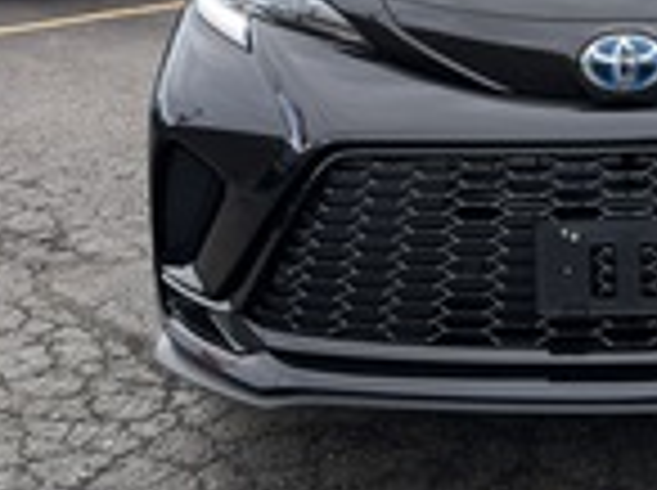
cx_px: 626
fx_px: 1421
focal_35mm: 75
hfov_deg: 25.0
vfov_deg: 18.8
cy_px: -56
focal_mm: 5.96
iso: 50
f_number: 1.6
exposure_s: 1/850
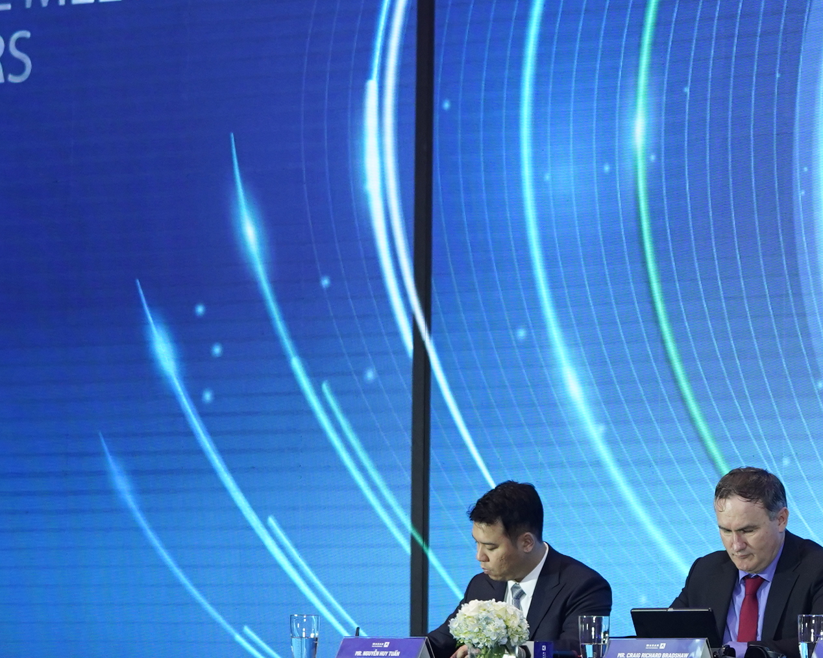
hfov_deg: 9.4
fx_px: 4968
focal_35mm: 204
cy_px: 381
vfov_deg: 7.6
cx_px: 791
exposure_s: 1/125
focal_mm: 70
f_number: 3.5
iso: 1600
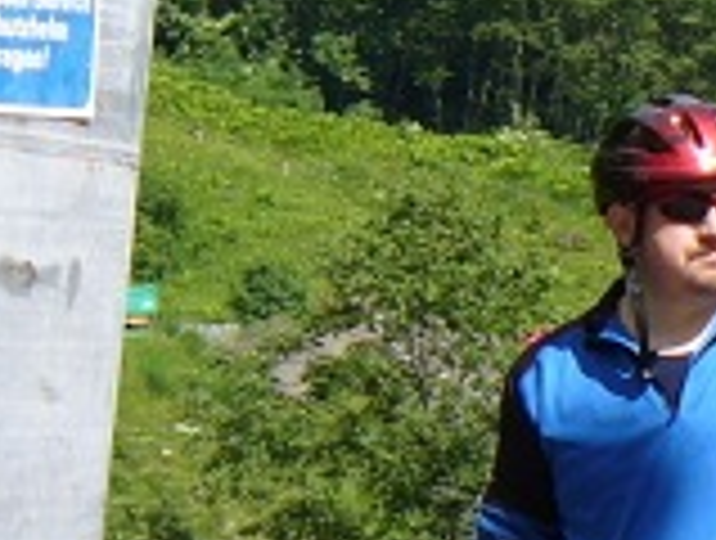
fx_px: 7650
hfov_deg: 5.3
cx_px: 959
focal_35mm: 369
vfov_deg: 4.0
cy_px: 680
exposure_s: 1/640
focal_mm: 16.1
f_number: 3.5
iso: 80
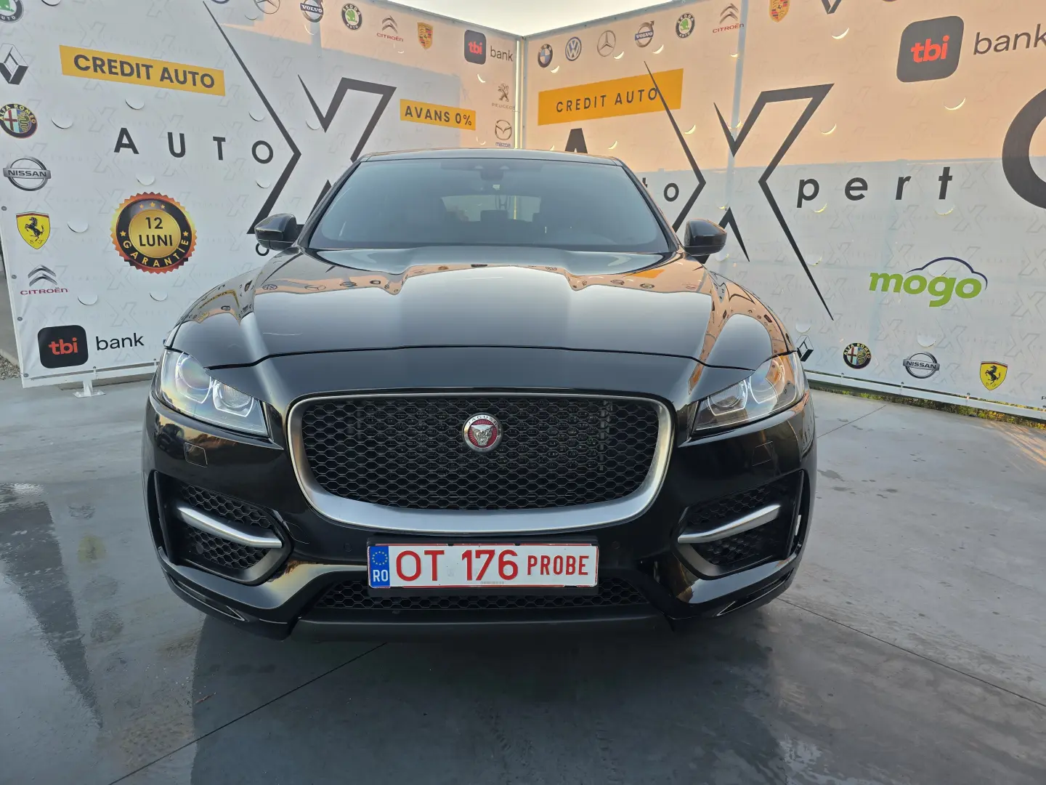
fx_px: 695
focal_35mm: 23
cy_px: 392
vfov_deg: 58.9
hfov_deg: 73.9
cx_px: 523
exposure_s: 1/180
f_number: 1.7
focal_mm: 6.3
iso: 40
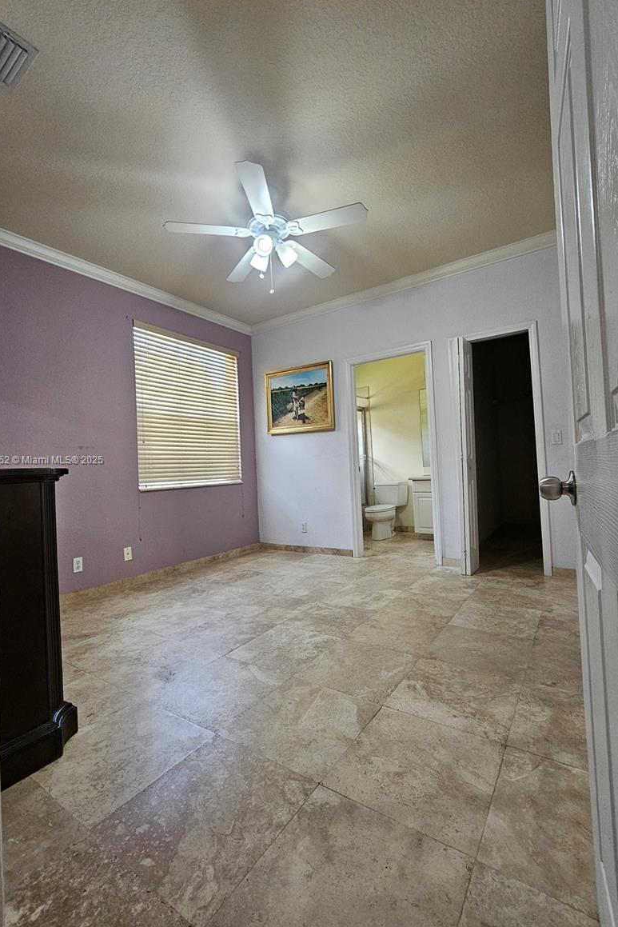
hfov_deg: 81.2
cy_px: 461
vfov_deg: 104.2
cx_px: 317
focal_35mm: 14
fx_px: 360
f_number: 2.2
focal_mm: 2.2
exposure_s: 1/60
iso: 320
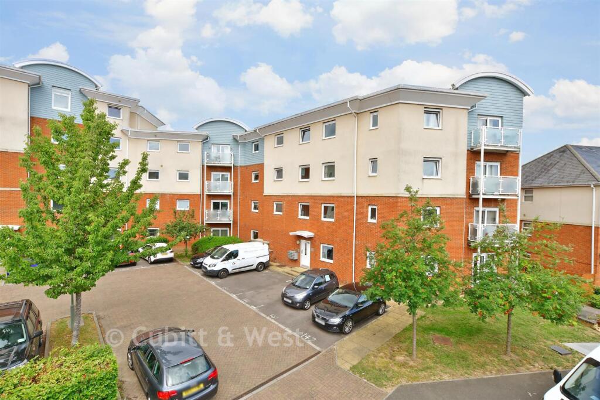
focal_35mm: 15
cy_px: 200
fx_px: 250
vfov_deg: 77.3
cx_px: 300
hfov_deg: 100.4
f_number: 10
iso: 160
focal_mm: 10
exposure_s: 1/100
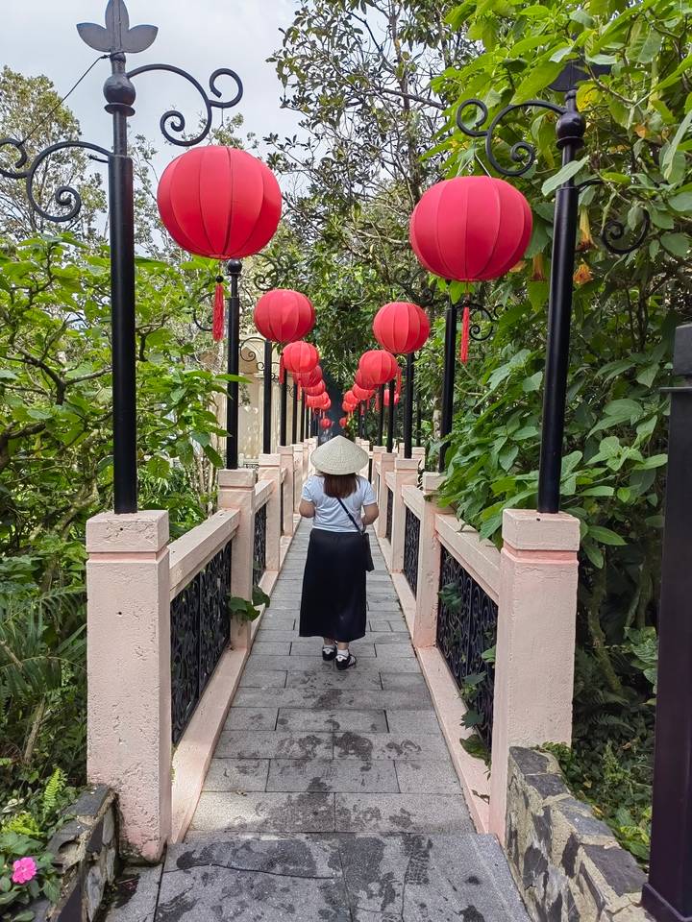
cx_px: 346
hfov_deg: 51.4
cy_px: 461
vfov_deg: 65.3
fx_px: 720
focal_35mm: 27
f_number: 1.9
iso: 50
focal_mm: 5.52
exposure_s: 1/2611
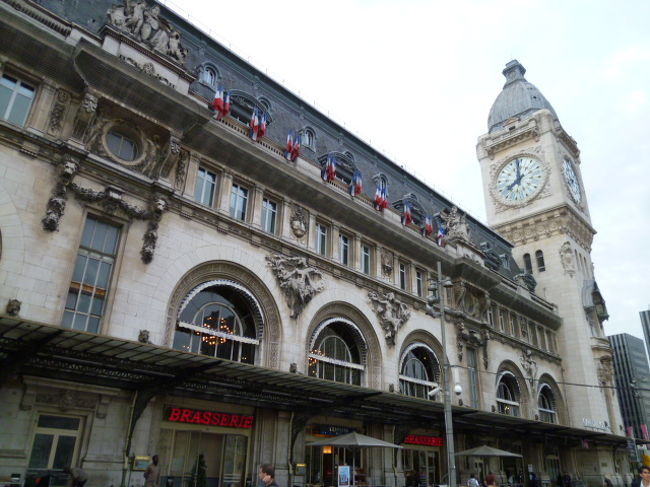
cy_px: 244
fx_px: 488
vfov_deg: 53.0
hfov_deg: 67.3
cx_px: 325
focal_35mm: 26
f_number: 2.5
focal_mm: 4.7
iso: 160
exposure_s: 1/250
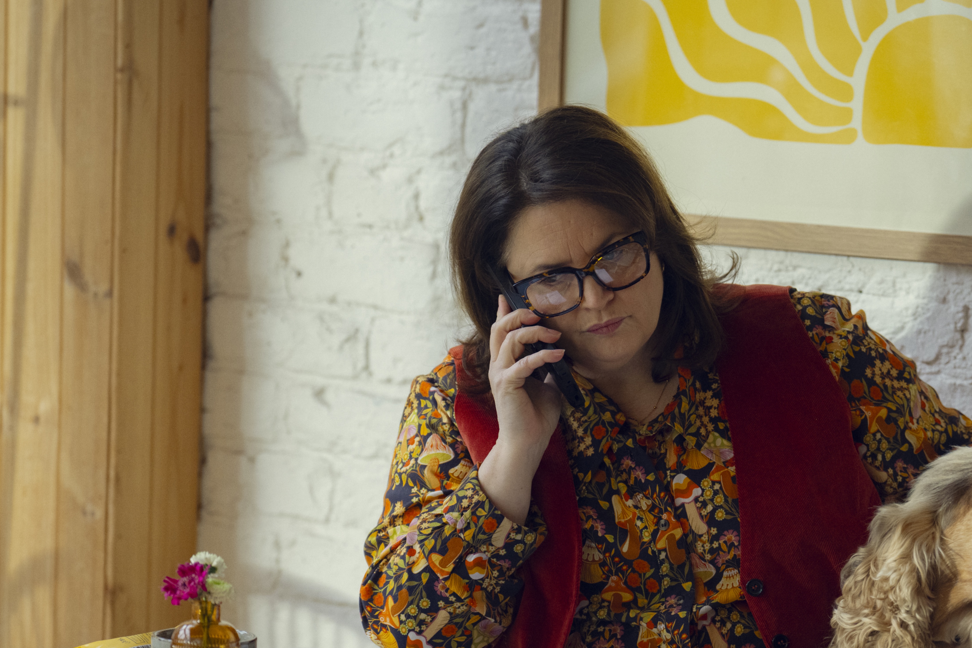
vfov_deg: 7.3
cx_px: 636
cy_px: 433
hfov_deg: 10.9
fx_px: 5103
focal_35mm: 189
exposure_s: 1/320
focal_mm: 119
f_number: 2.8
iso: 2000
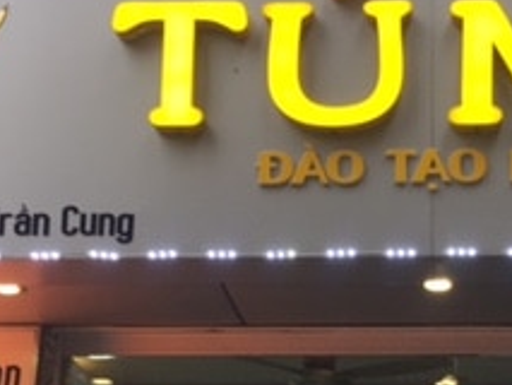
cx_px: 401
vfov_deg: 16.9
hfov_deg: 22.2
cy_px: 310
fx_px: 1288
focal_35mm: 87
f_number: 2.2
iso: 32
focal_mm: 4.15
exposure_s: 1/50
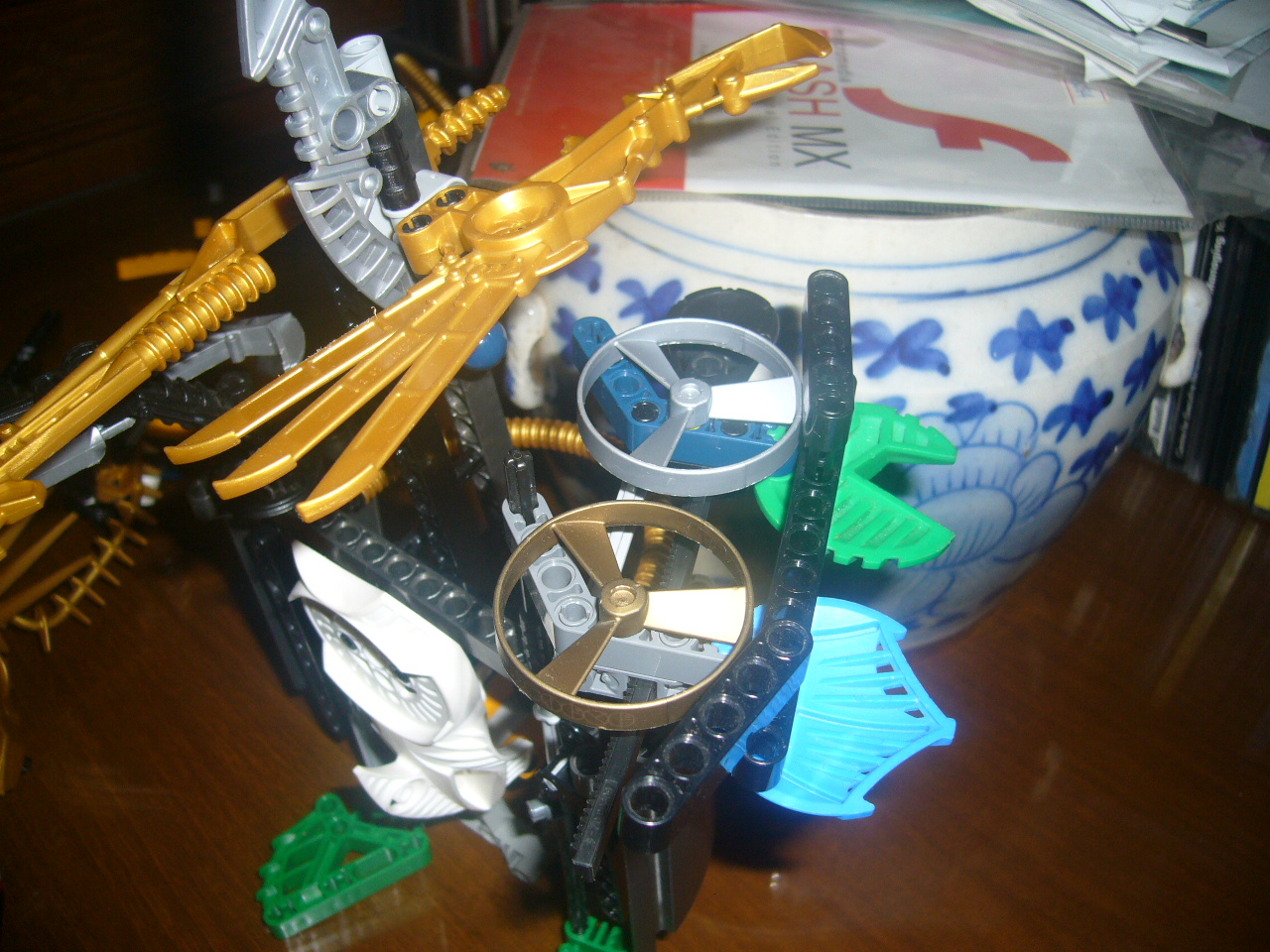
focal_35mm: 35
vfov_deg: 40.7
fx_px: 1284
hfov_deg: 52.6
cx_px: 635
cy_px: 476
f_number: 2.8
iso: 100
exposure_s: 1/60
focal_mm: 5.8
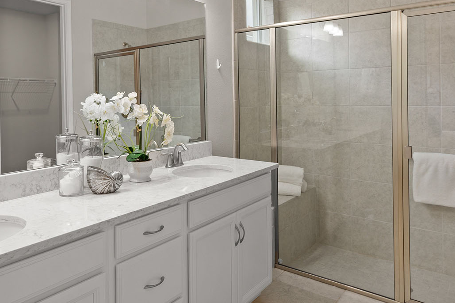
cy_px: 94
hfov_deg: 64.6
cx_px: 172
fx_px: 354
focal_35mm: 28
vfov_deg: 45.5
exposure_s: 1/4
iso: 200
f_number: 6.3
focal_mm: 16
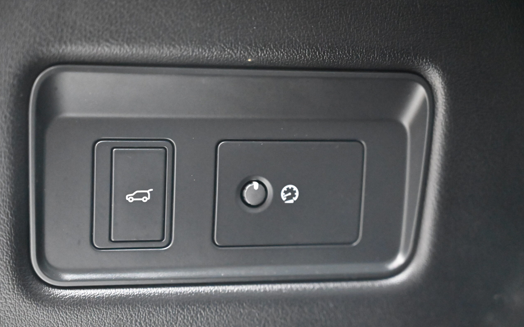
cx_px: 260
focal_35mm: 72
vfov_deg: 18.1
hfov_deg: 28.6
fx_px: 1028
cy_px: 175
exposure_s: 1/60
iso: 25600
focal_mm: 70
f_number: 4
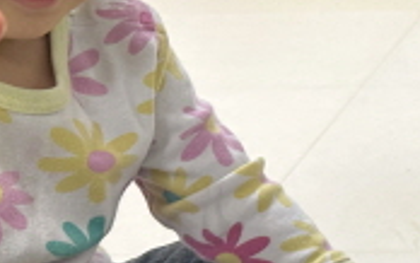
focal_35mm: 105
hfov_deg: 18.4
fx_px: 1203
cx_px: 548
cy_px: 55
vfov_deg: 12.4
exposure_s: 1/120
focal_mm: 6.86
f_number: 1.78
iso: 160
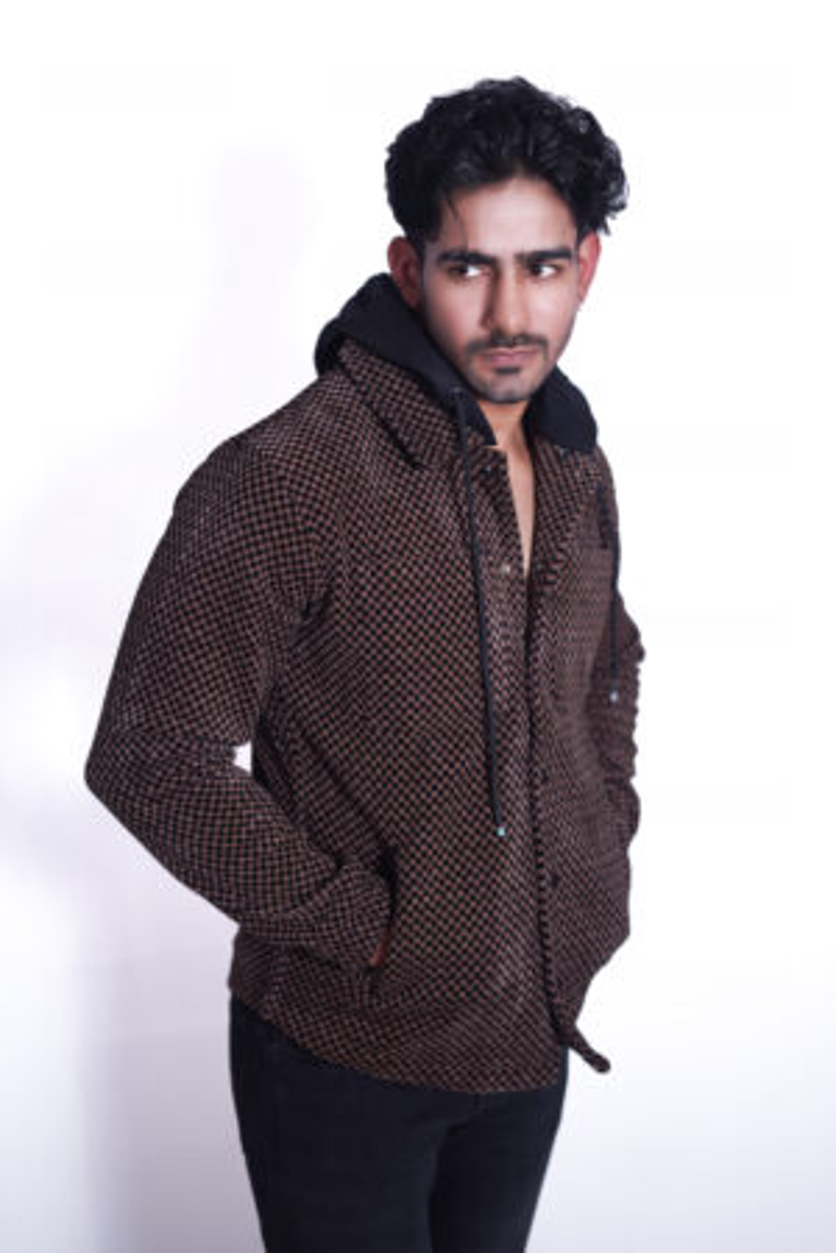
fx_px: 1742
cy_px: 626
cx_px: 418
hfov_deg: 27.0
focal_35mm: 50
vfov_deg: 39.6
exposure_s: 1/125
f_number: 1.8
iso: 100
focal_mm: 50
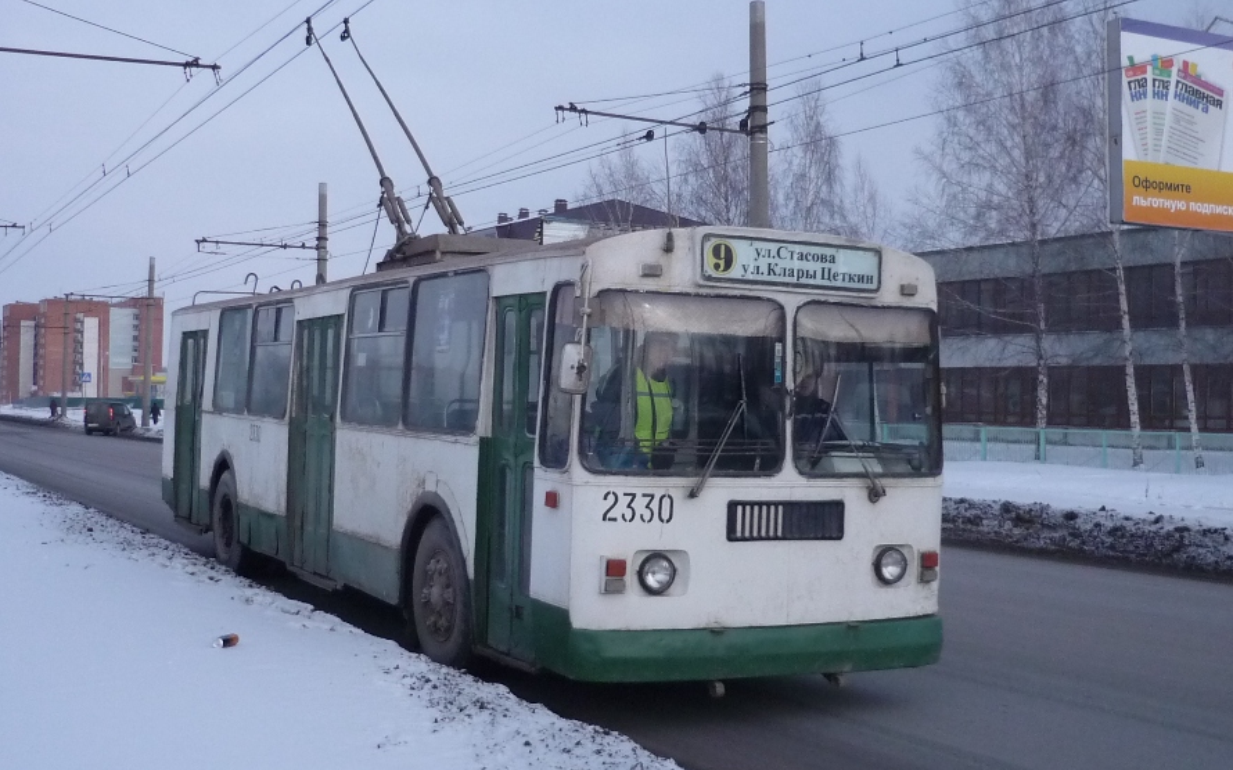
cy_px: 387
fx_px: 1512
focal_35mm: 45
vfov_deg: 28.6
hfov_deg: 44.4
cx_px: 615
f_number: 8
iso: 250
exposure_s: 1/500
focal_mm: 5.5
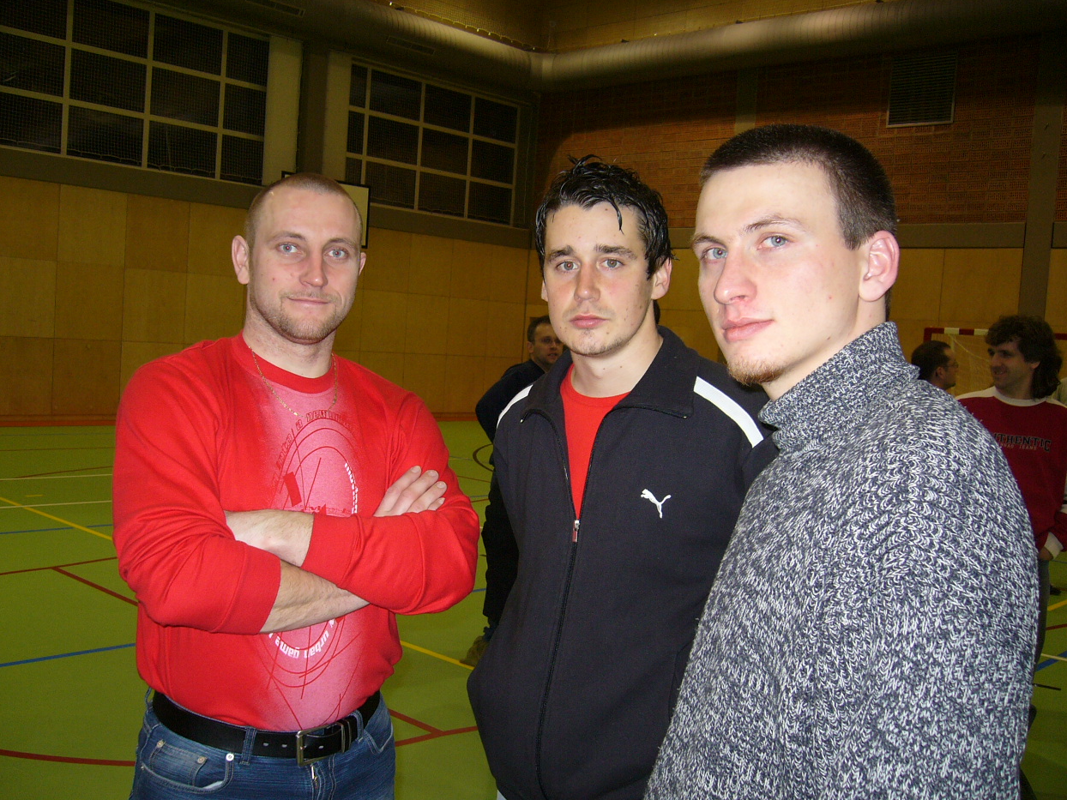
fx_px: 1110
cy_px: 409
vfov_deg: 39.7
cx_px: 521
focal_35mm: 36
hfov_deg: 51.3
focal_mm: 5.8
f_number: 2.8
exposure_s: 1/60
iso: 150
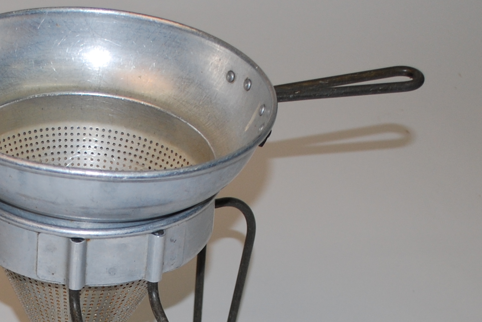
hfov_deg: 19.2
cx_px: 76
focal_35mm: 105
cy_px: 384
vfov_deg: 12.8
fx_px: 1408
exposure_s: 1/60
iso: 200
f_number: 4.2
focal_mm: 24
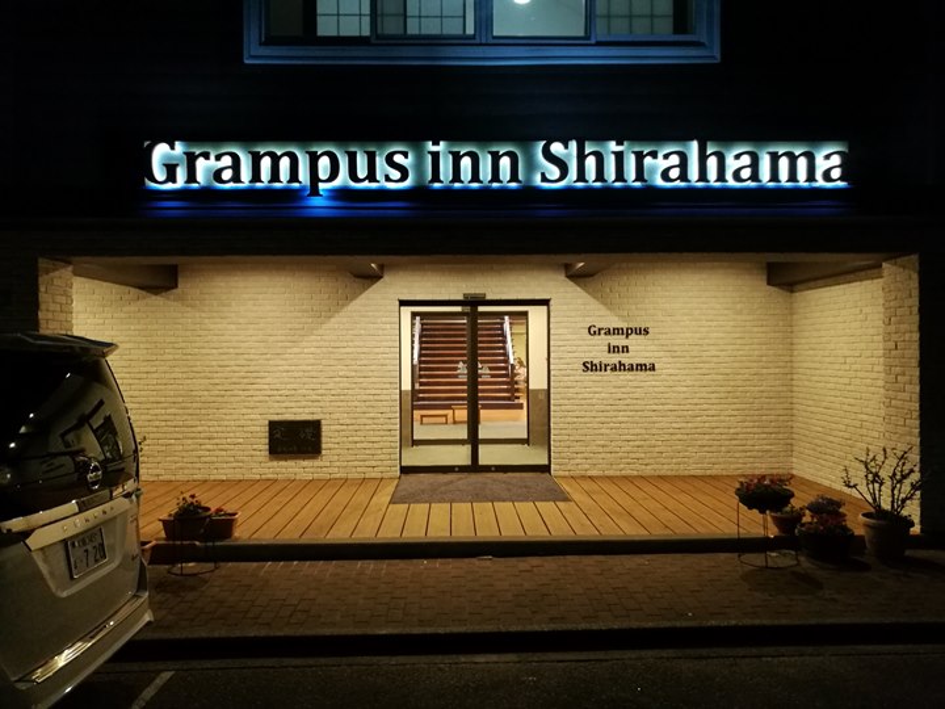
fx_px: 737
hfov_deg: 65.3
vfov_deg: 51.4
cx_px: 472
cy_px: 354
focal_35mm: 27
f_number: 2.2
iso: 400
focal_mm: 4.5
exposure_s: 1/24
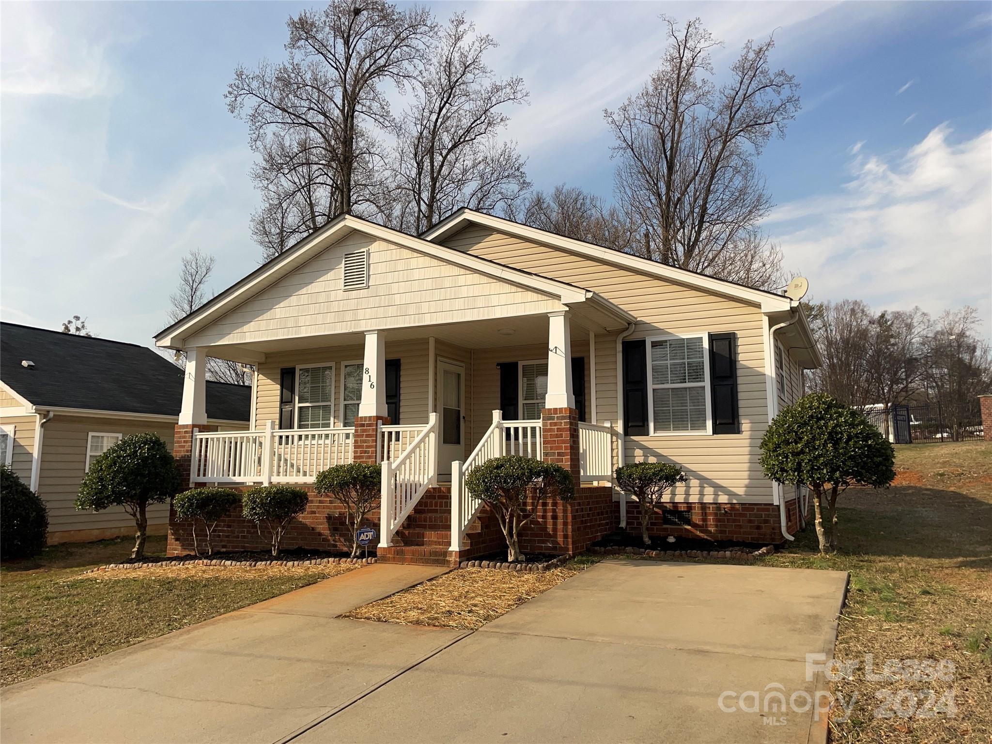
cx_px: 496
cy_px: 372
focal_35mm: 26
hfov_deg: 67.3
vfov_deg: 53.1
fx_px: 745
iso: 32
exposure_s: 1/3861
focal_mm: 4.2
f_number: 1.6
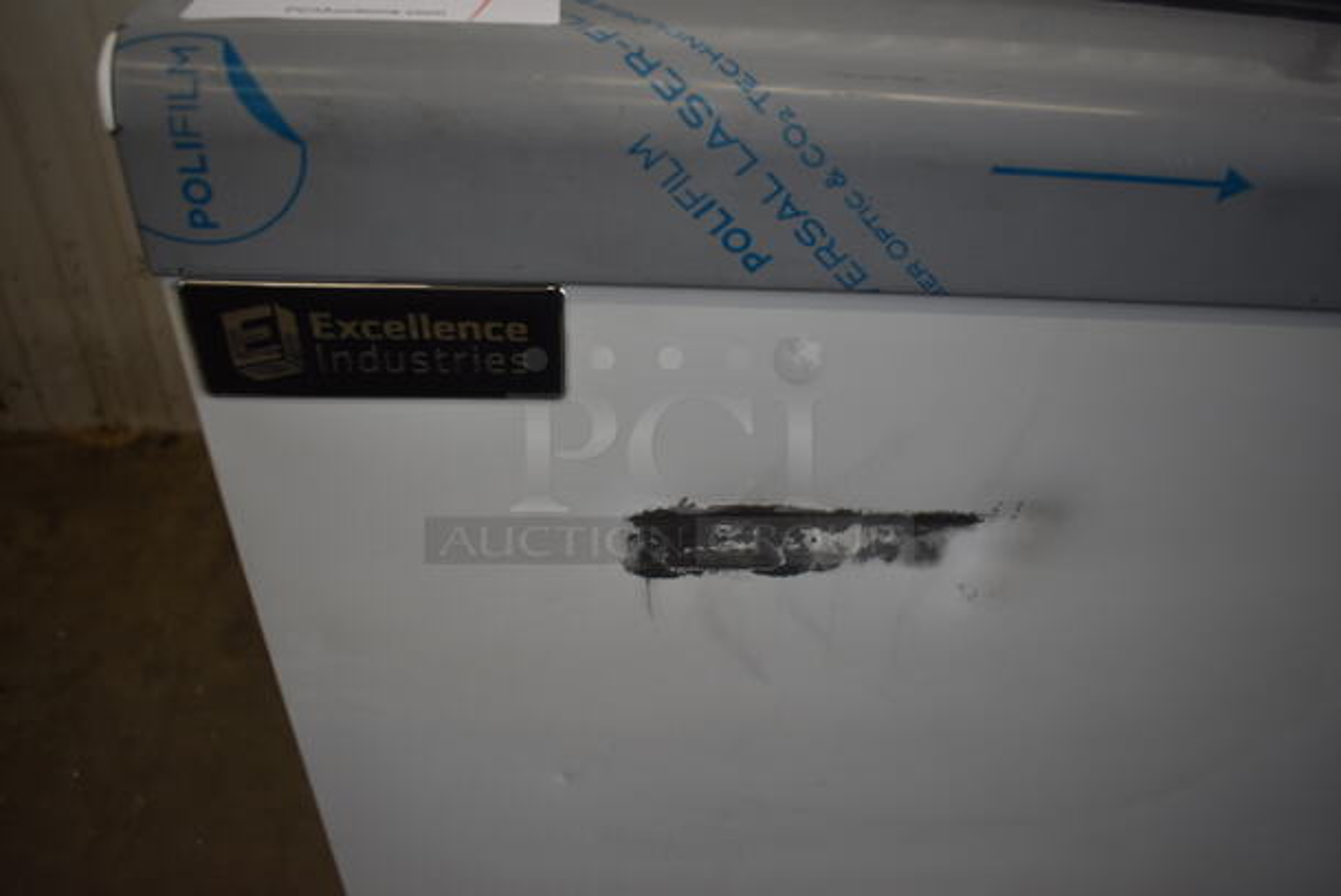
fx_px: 1007
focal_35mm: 27
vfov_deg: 48.0
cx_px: 670
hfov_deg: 67.3
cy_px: 448
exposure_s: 1/250
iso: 720
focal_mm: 18
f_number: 3.5
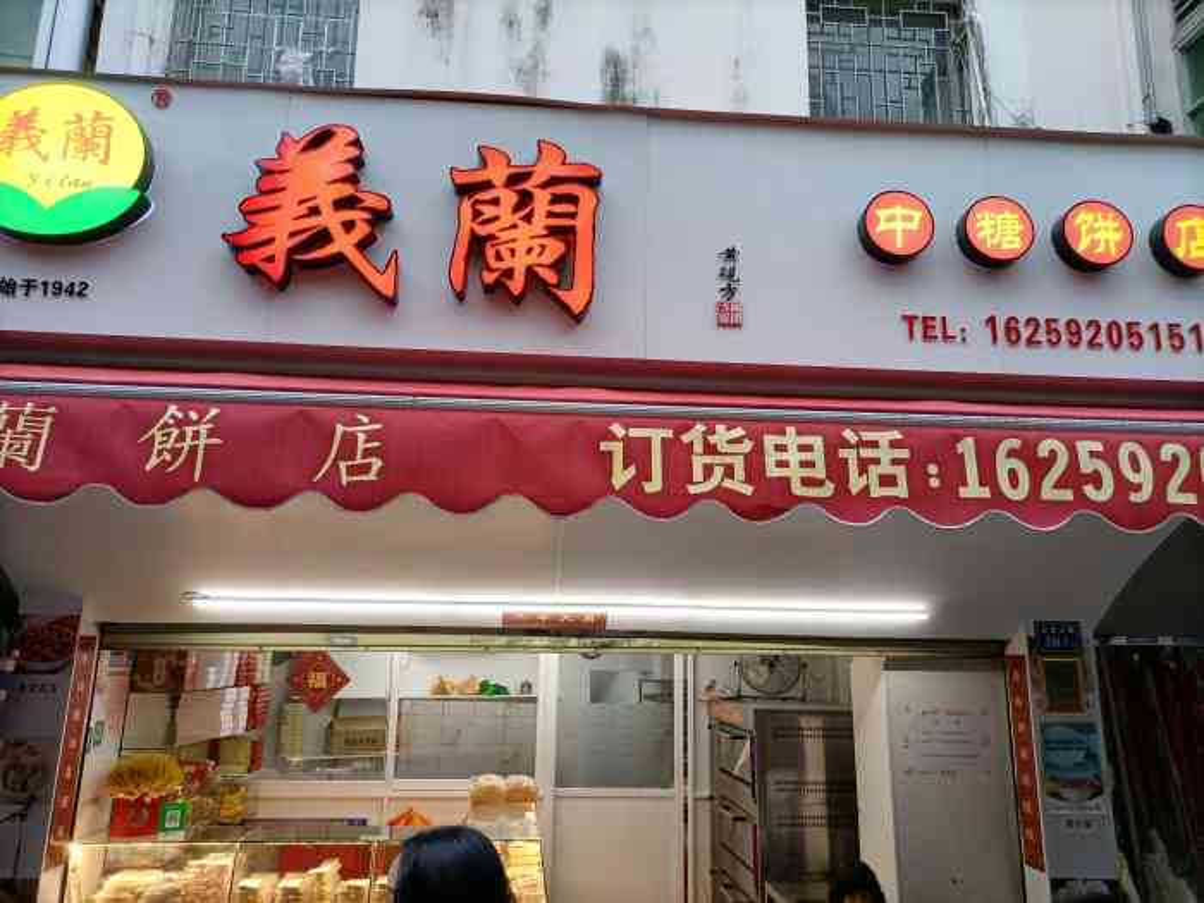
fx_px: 904
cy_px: 452
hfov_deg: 67.3
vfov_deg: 53.1
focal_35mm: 26
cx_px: 602
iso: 382
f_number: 1.8
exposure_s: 1/100
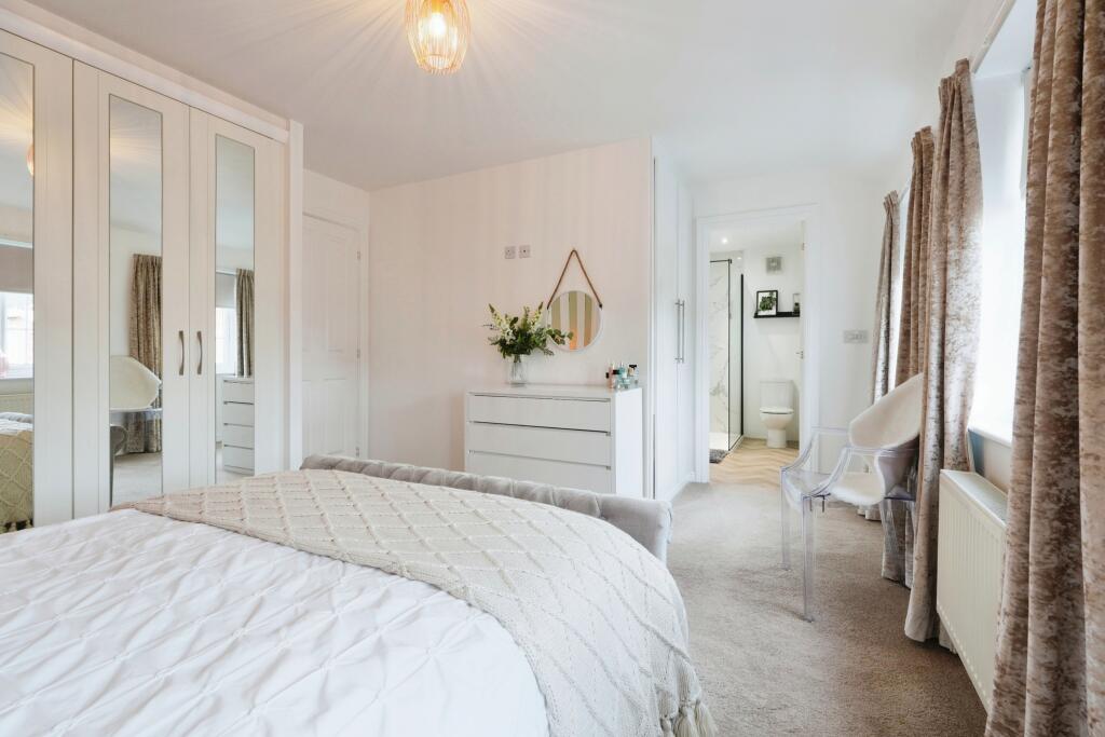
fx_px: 530
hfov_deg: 92.4
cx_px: 552
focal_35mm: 17
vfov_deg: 69.7
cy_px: 368
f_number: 8
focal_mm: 11.5
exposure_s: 1/10
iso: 200
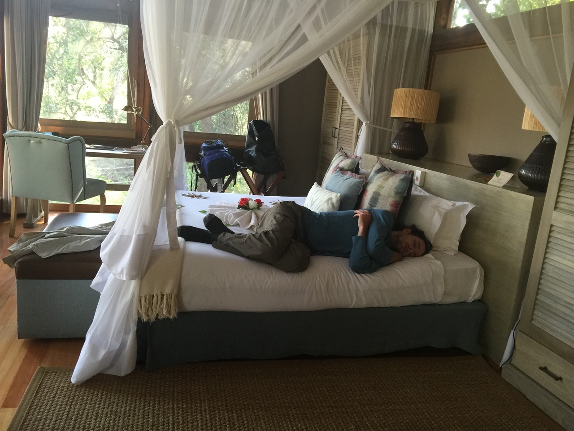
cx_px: 287
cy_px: 216
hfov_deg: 61.7
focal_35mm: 29
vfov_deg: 48.2
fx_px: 481
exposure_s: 1/17
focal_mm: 4.15
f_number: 2.2
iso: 80
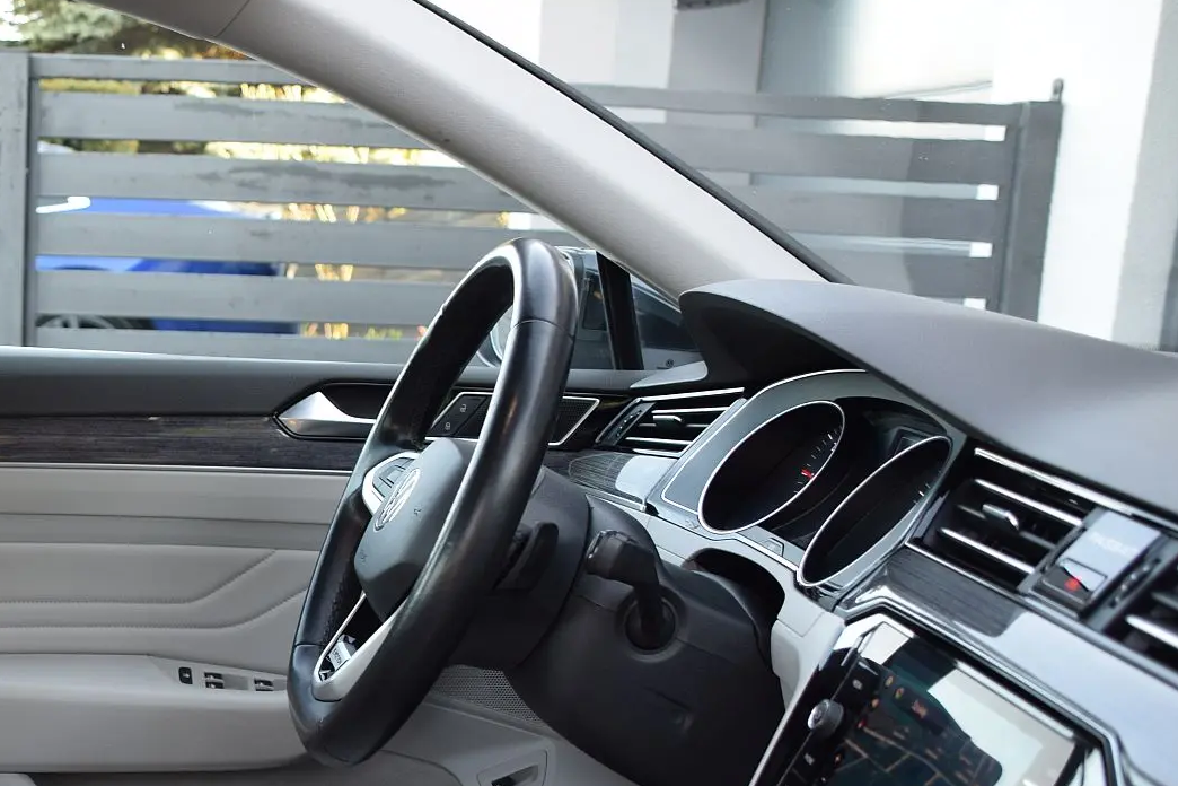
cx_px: 125
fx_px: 1895
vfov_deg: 23.0
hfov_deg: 32.8
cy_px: 639
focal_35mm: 58
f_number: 4
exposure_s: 1/60
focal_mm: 21
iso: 320
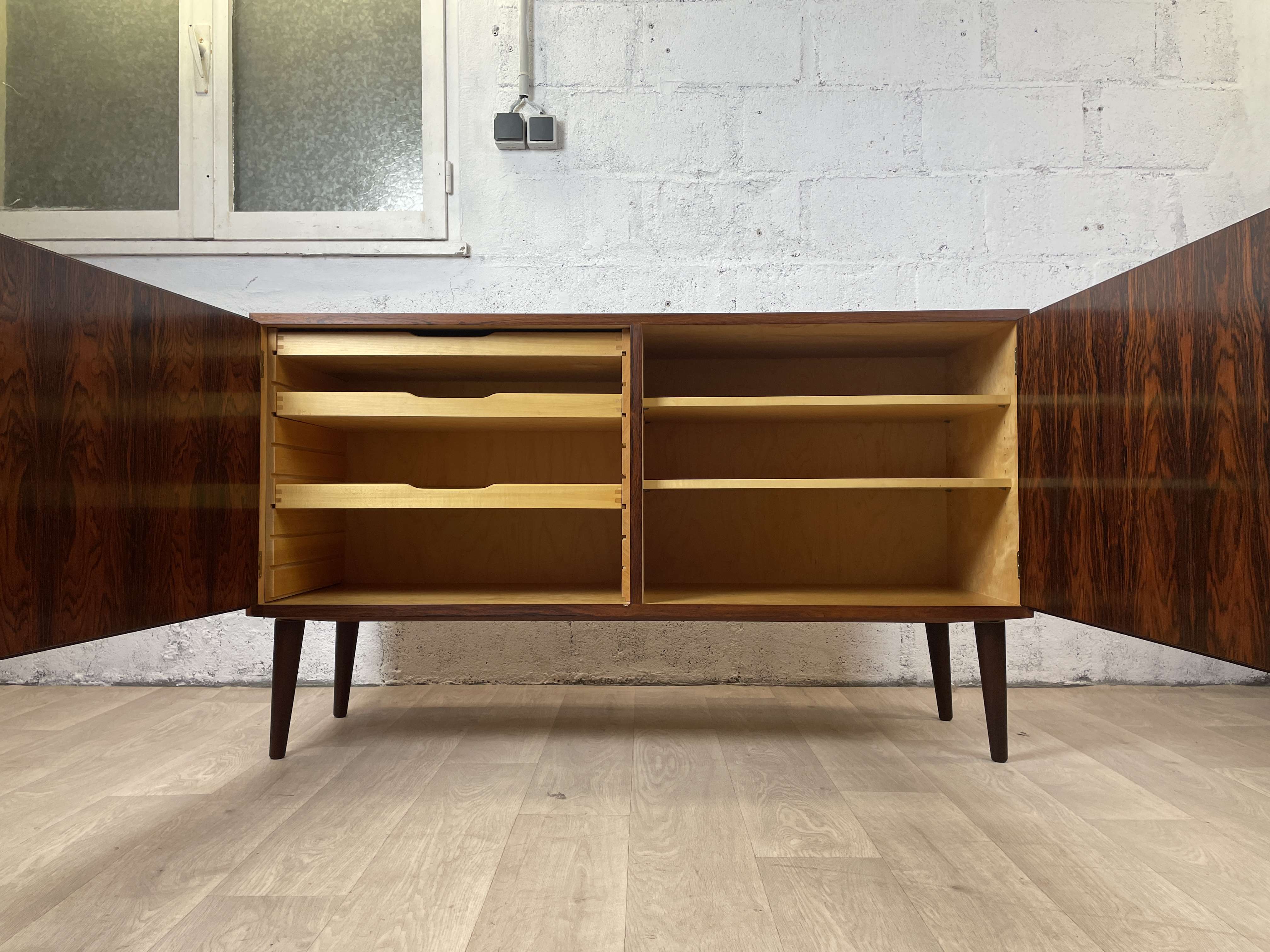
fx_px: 954
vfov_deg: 53.1
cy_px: 476
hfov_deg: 67.3
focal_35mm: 26
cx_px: 635
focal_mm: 4.2
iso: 64
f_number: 1.6
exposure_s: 1/100
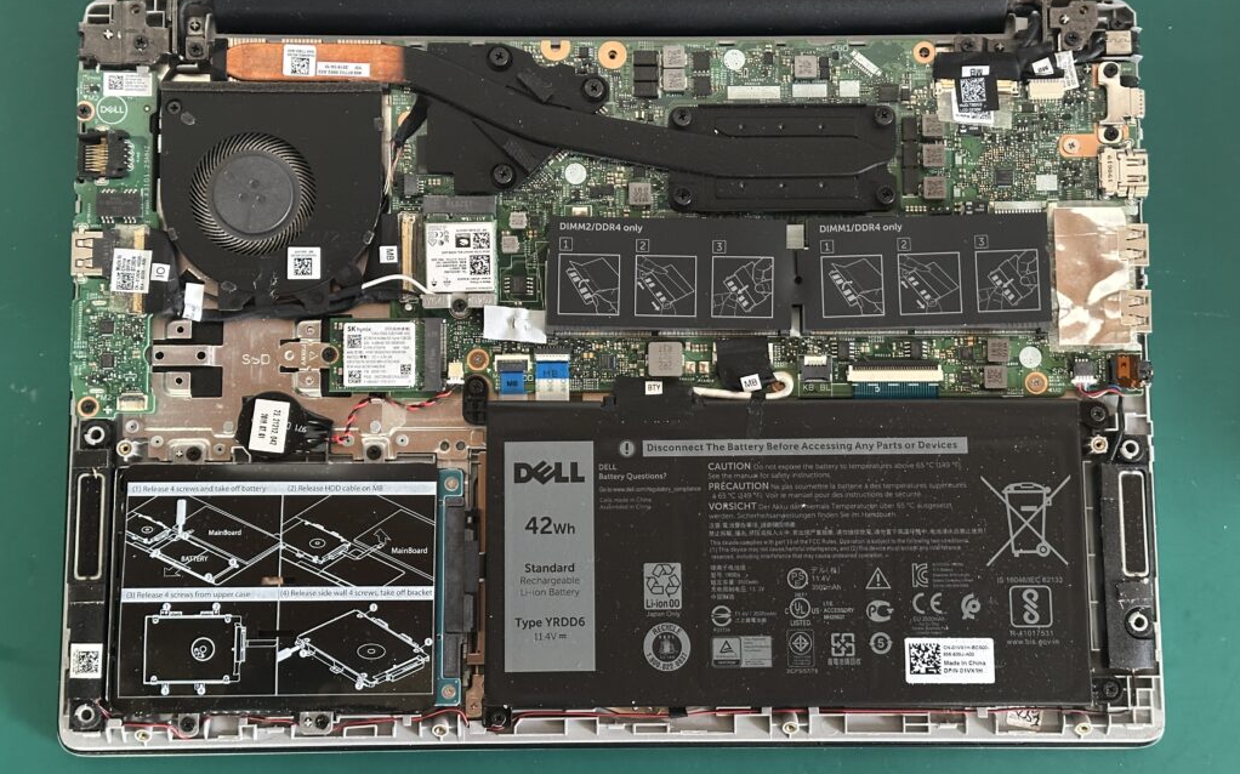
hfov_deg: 39.6
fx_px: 1723
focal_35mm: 51
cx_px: 620
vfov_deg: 25.3
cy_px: 377
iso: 500
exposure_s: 1/25
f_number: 1.78
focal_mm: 6.86
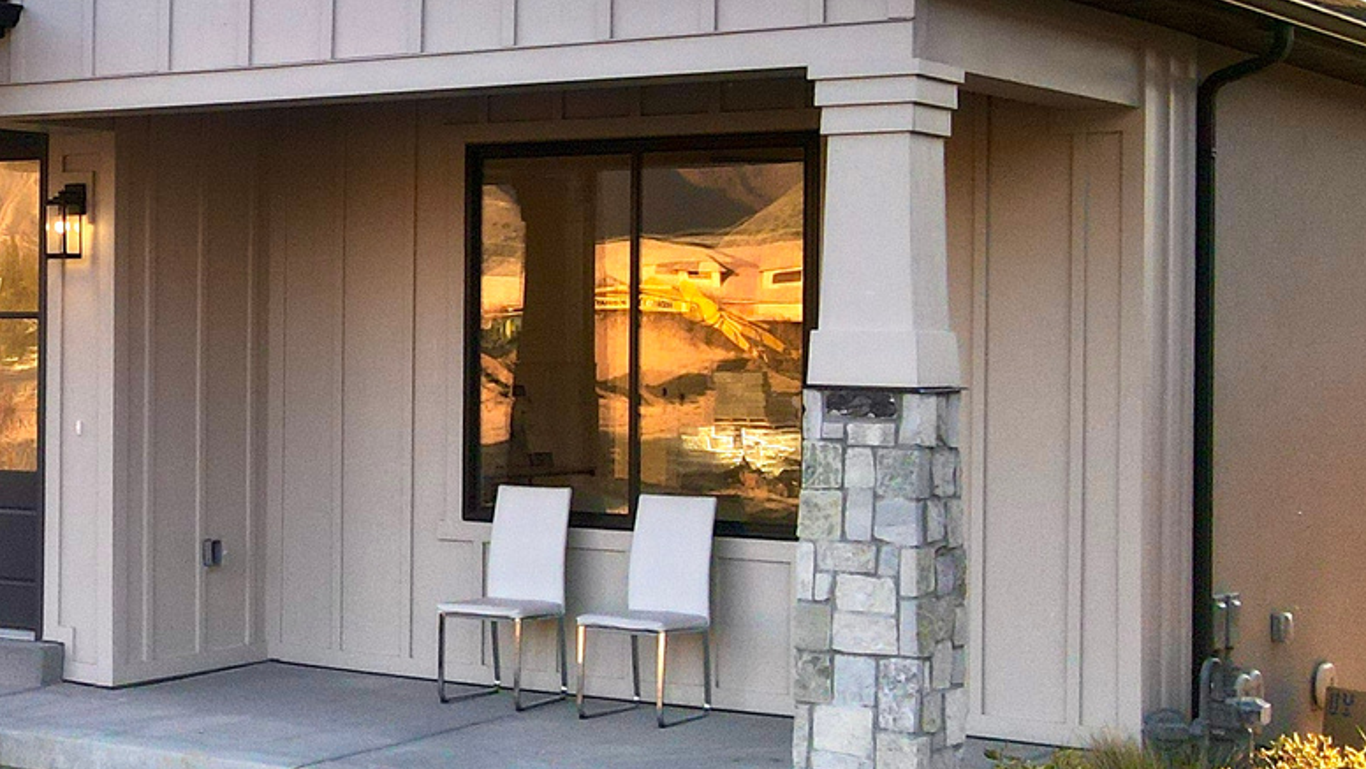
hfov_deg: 29.1
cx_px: 97
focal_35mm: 69
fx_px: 2500
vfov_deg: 17.5
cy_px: 310
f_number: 2.8
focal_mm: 4.5
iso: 100
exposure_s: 1/20
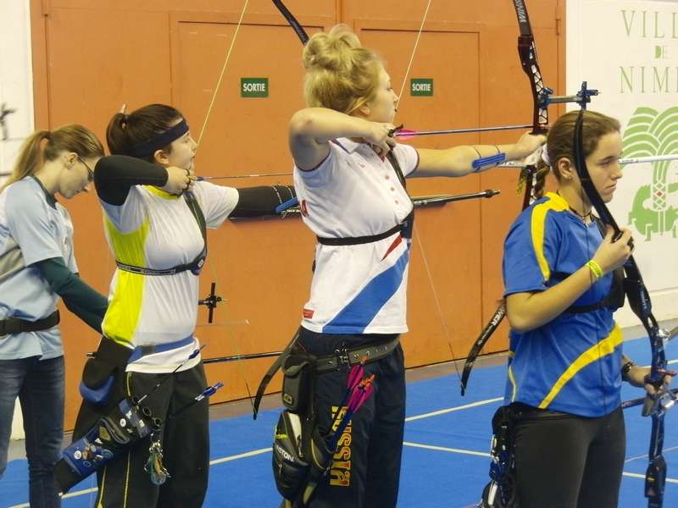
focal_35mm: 90
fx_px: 1763
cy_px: 254
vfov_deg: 16.4
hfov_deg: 21.8
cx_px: 339
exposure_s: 1/30
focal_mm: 16
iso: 400
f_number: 4.8
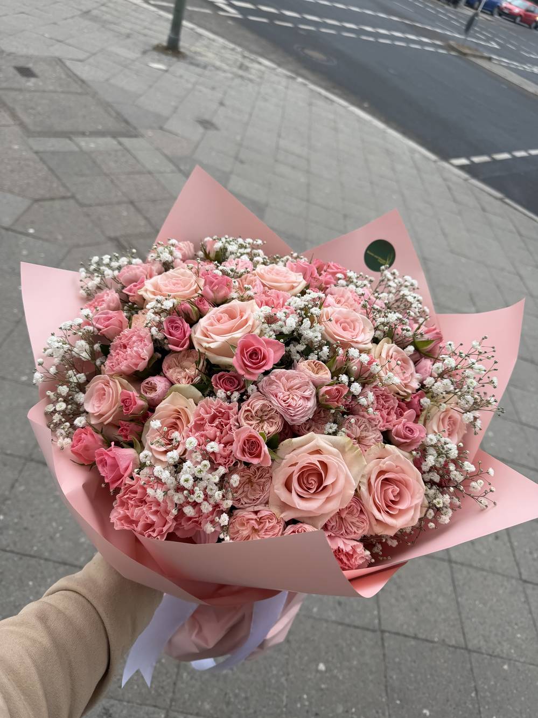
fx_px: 497
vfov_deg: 71.6
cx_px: 269
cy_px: 359
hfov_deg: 56.8
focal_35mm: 24
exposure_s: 1/476
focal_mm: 6.76
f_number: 1.78
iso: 80
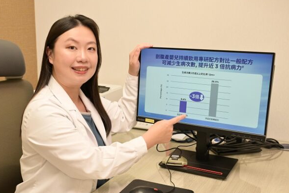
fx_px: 377
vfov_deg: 28.6
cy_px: 104
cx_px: 106
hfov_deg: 41.6
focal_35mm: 47
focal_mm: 36
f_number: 5.6
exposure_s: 1/200
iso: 1600
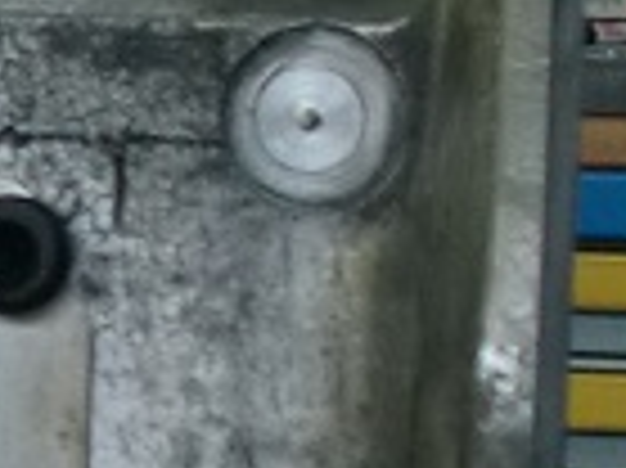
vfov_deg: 5.8
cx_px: -833
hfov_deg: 7.3
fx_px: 4644
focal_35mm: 257
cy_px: 475
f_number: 3.1
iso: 125
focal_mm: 6.3
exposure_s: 1/60
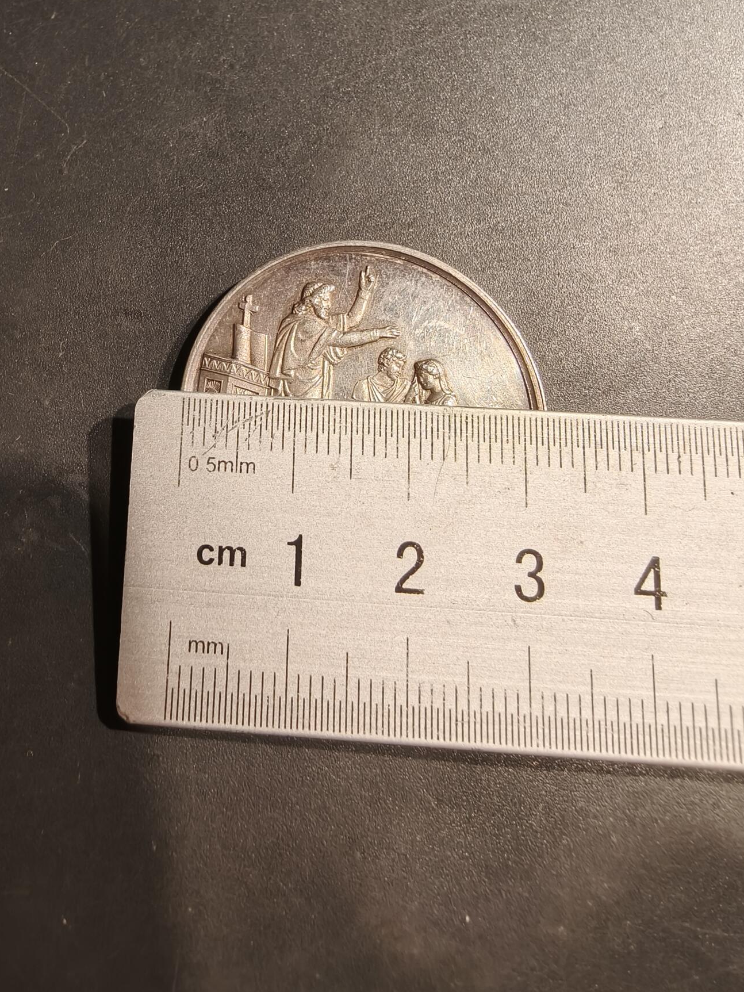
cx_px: 385
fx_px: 688
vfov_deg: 71.6
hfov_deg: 56.8
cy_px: 501
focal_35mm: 24
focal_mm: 2.32
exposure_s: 1/100
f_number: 2
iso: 200
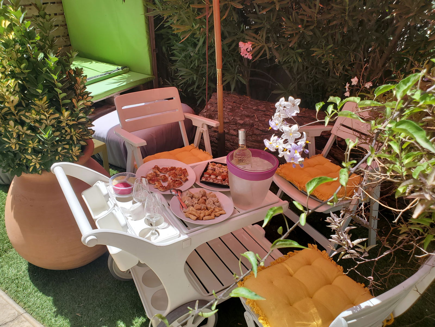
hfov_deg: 67.3
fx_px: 327
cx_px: 218
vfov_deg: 53.1
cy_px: 164
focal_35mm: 26
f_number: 2.4
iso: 50
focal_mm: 4.3
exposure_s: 1/796
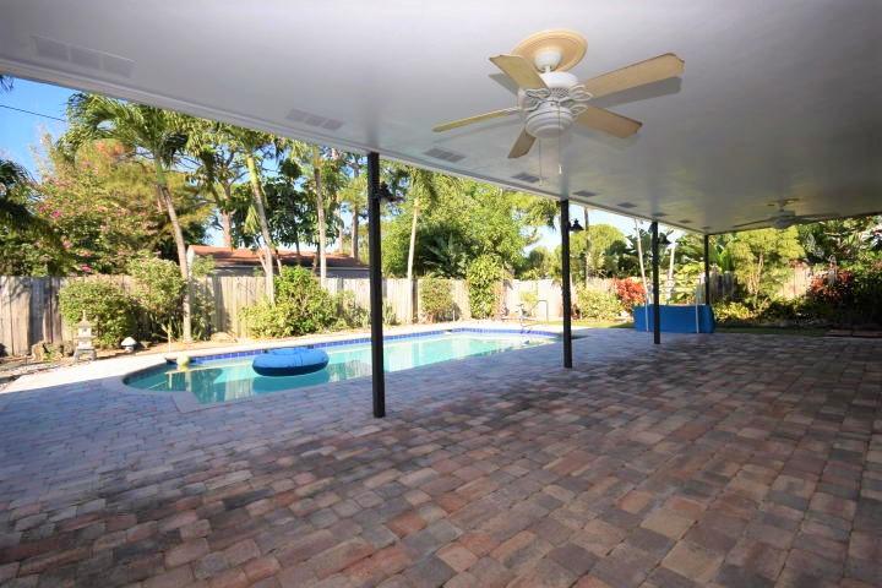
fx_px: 367
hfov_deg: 100.4
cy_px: 294
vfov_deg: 77.3
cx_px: 441
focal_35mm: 15
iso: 100
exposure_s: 1/160
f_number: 6.3
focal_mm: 10
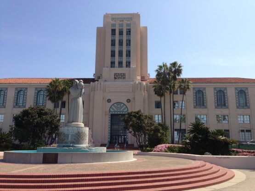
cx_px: 128
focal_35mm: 33
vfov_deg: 42.9
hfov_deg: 55.4
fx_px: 243
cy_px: 96
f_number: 2.4
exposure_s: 1/1391
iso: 50
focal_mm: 4.13
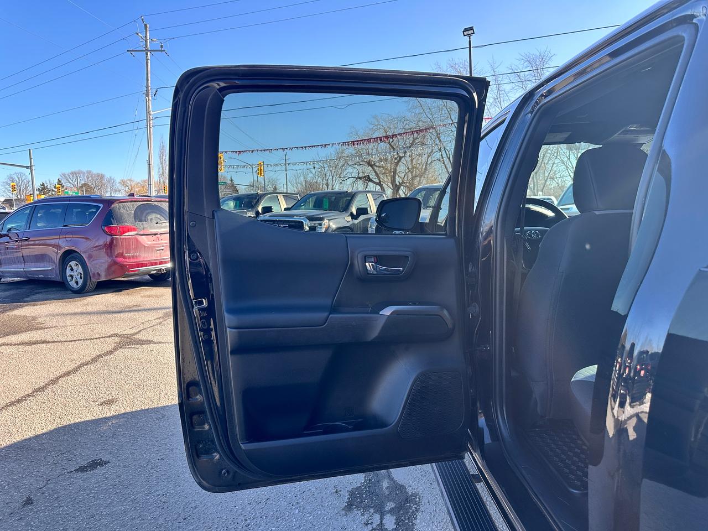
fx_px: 491
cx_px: 354
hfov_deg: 71.6
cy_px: 266
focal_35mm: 24
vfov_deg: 56.8
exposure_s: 1/872
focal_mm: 6.86
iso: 80
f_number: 1.78
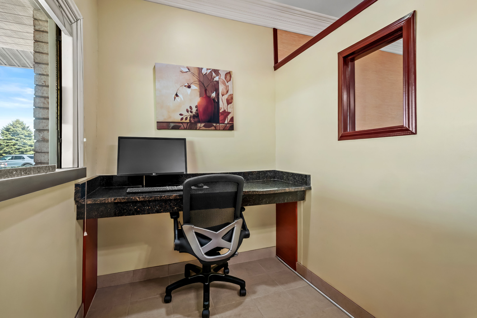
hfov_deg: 93.3
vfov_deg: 70.4
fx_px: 225
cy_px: 159
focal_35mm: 17
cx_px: 238
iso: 200
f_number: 8
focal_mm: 8
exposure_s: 1/4
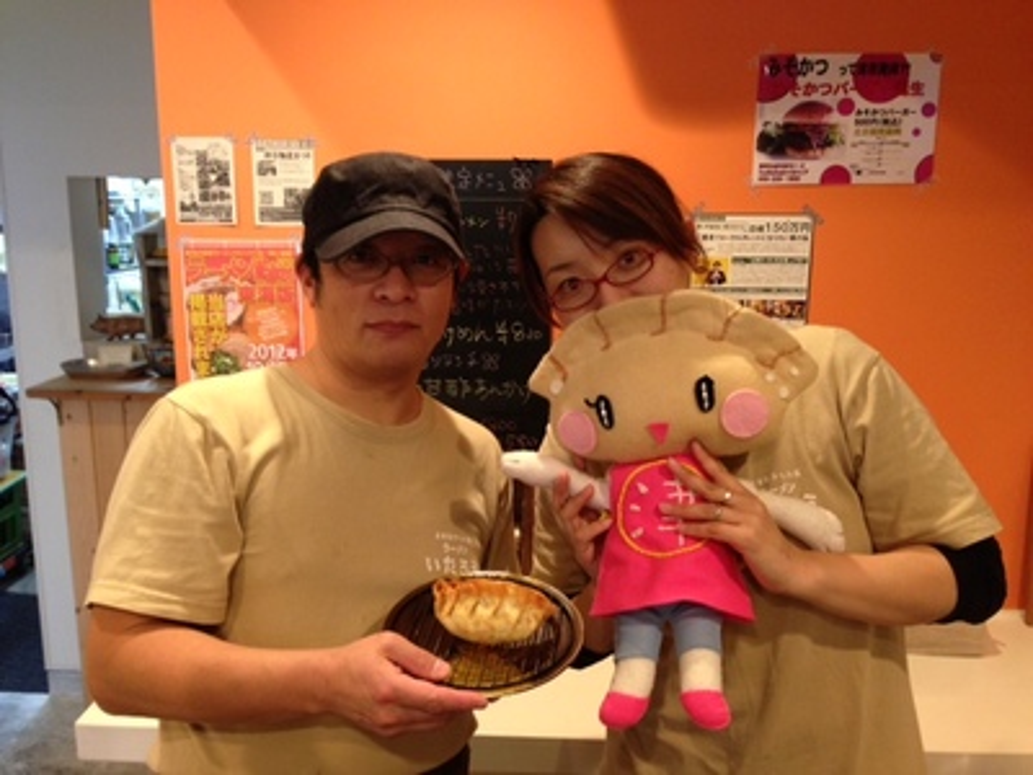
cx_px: 516
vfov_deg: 42.9
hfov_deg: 55.4
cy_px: 388
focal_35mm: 33
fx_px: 985
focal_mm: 4.13
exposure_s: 1/20
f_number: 2.4
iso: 125
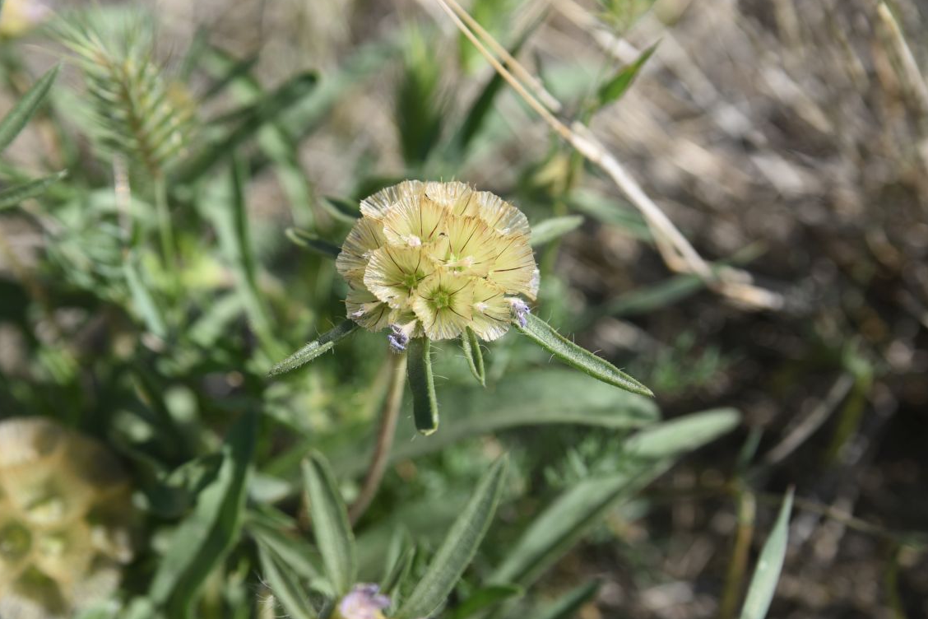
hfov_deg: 24.5
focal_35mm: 83
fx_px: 2139
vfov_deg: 16.5
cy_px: 307
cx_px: 438
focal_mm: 72
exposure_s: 1/500
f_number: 6.3
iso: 125
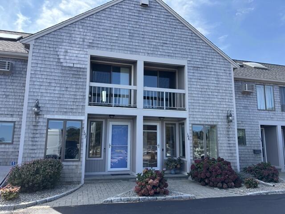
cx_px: 142
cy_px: 107
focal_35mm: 26
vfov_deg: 53.1
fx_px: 214
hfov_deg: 67.3
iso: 50
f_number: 1.6
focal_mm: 5.96
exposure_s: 1/1178
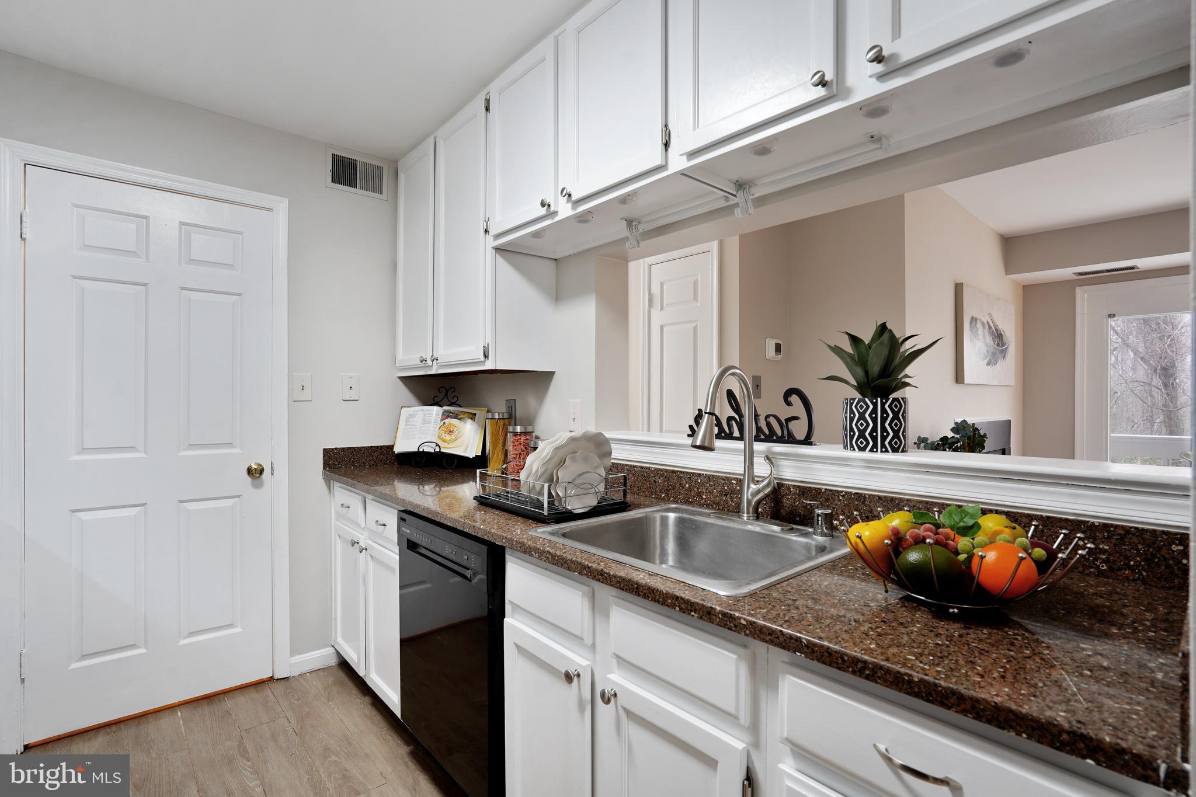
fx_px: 531
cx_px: 598
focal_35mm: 16
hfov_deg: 96.7
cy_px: 398
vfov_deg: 73.7
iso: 100
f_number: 8
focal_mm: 16
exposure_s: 1/2
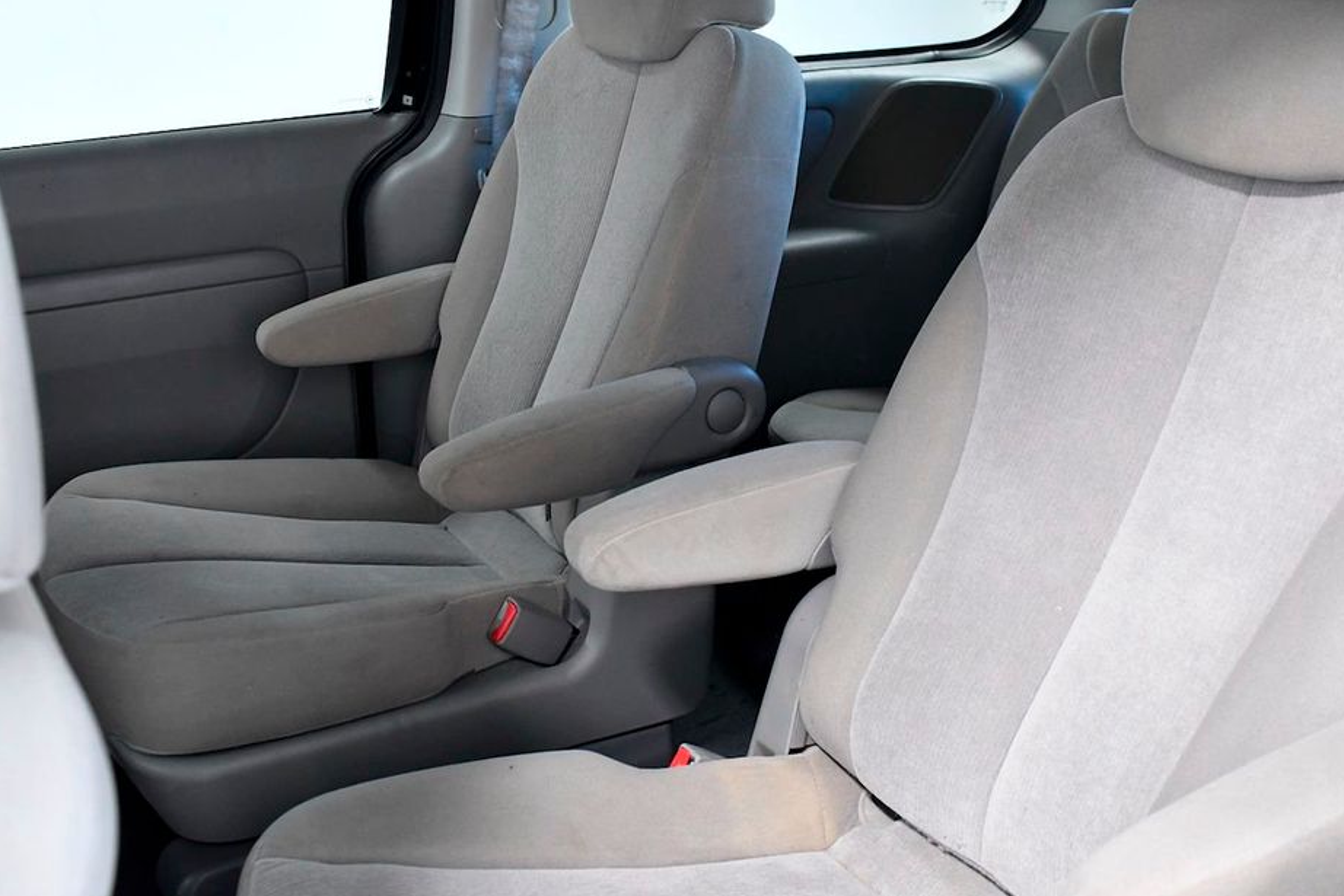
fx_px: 1493
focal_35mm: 40
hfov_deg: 48.4
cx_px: 742
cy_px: 401
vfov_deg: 33.4
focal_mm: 24
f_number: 5
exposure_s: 1/80
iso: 2500
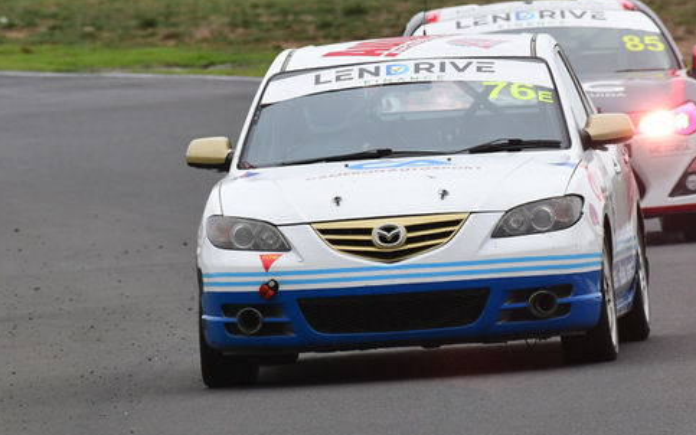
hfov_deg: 1.7
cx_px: 363
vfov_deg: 1.0
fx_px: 24036
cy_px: 104
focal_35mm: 1267
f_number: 10
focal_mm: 500
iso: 640
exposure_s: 1/640
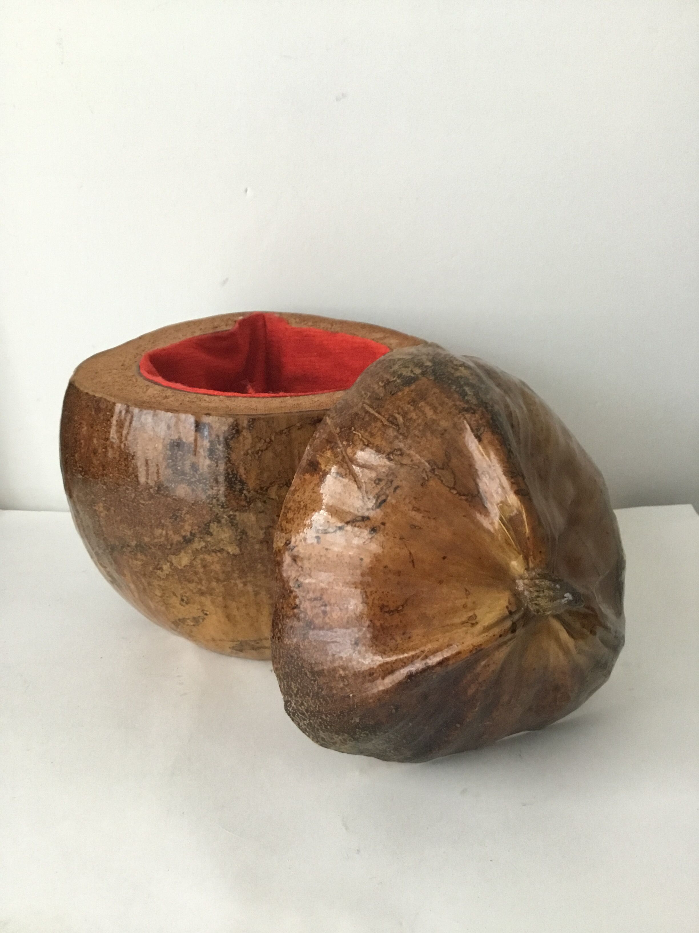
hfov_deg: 45.4
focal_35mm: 31
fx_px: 835
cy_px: 466
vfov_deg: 58.4
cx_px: 350
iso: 200
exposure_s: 1/25
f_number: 2.4
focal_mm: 3.3
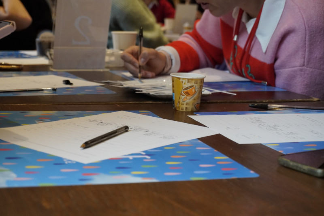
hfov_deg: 29.2
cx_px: 162
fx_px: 621
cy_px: 108
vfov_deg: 19.7
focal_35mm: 69
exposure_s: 1/160
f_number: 5.6
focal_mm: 46
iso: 2500
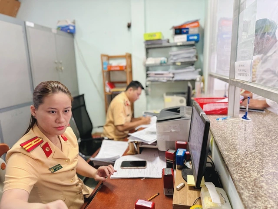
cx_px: 139
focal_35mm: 24
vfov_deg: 56.8
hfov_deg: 71.6
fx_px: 193
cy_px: 104
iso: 320
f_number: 1.78
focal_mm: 6.76
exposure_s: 1/59
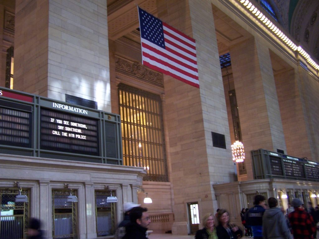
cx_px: 160
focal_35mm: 38
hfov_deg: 49.0
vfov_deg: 37.7
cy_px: 120
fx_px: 350
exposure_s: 1/8
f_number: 2.8
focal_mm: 6.3
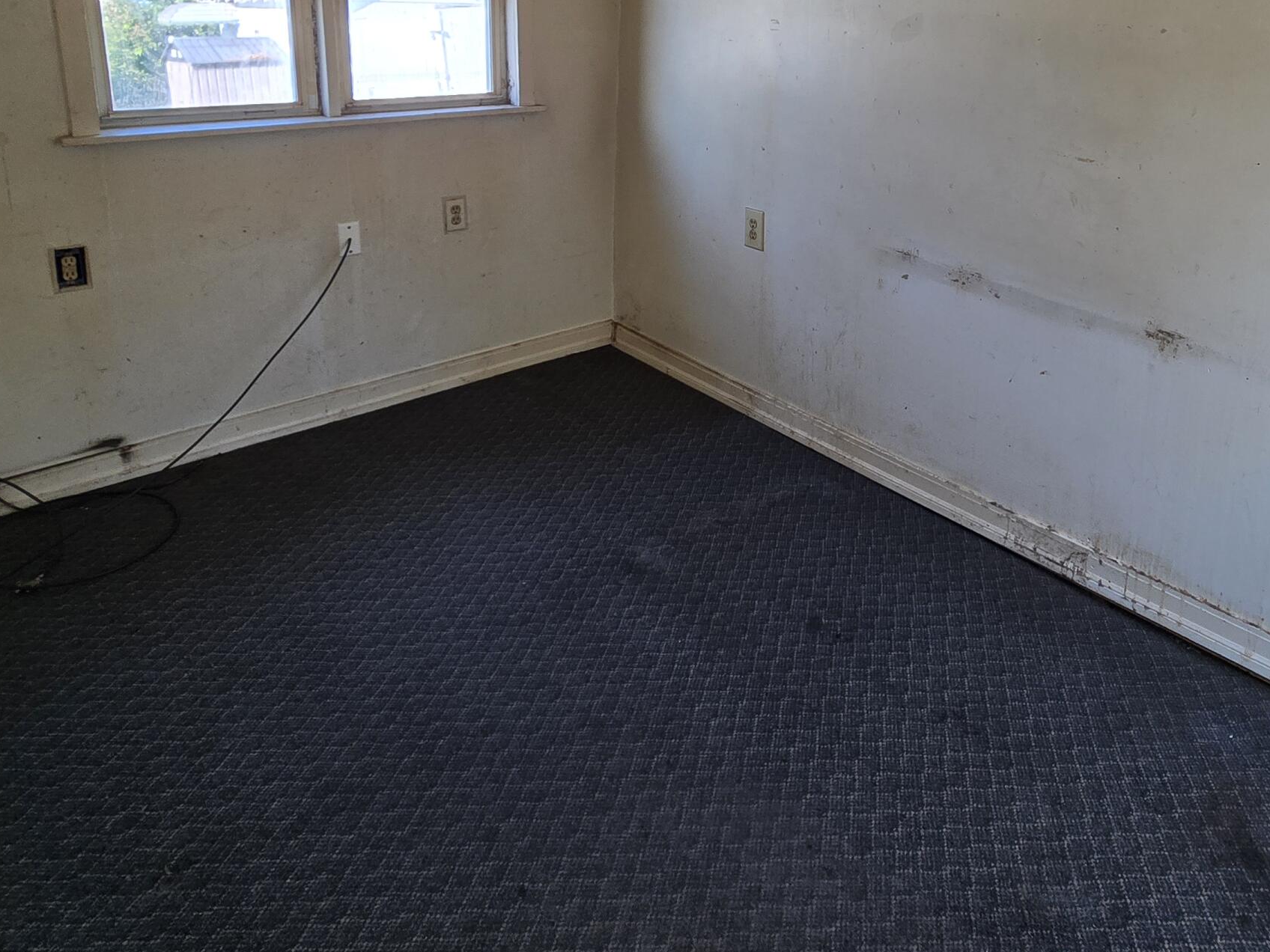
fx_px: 844
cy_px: 219
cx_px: 731
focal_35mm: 23
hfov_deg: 73.5
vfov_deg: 55.5
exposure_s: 1/120
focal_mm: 2.2
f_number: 2.2
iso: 80
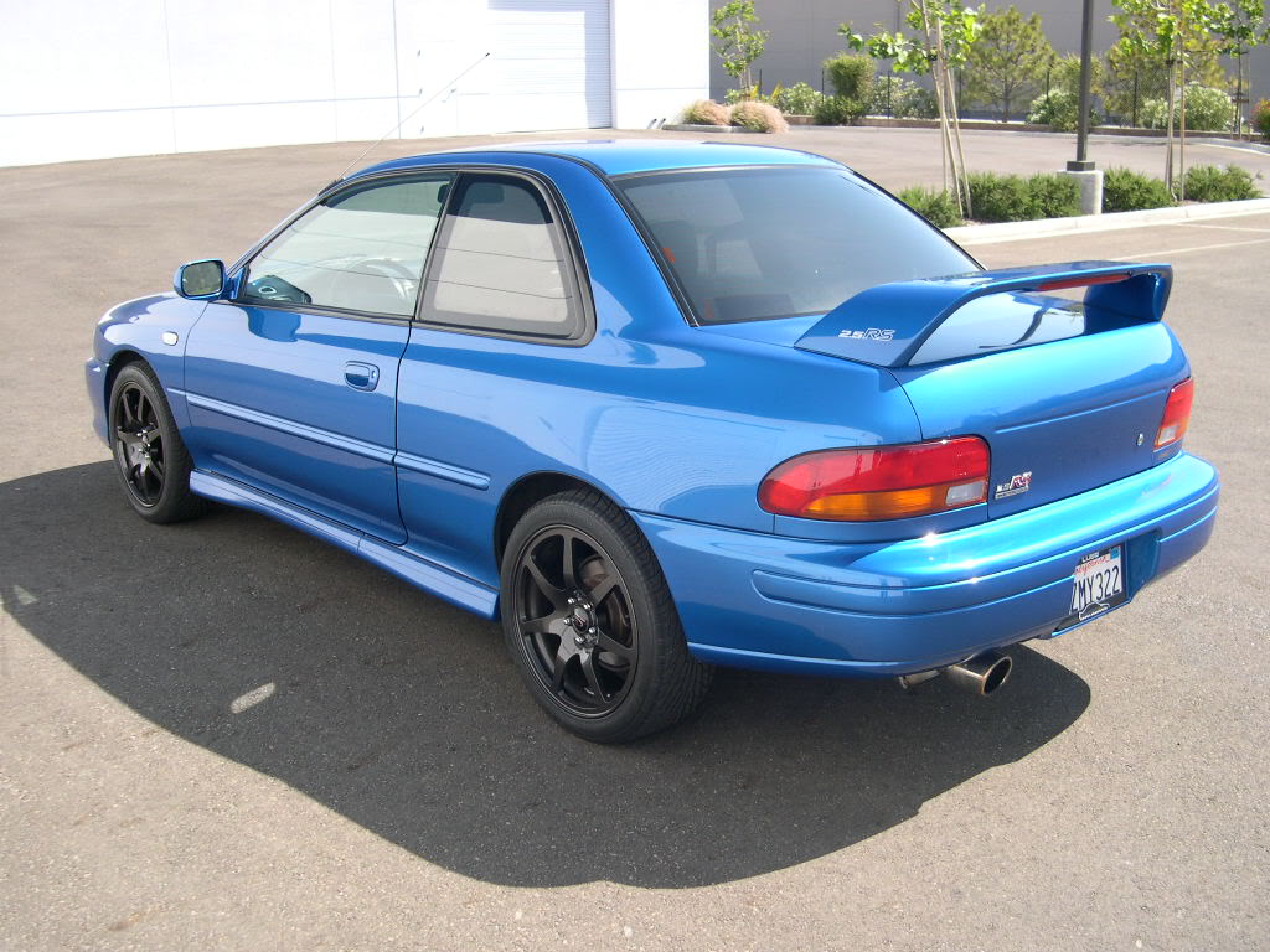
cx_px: 635
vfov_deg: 37.7
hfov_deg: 49.0
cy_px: 476
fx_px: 1394
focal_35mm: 38
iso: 100
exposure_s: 1/529
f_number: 2.8
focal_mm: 8
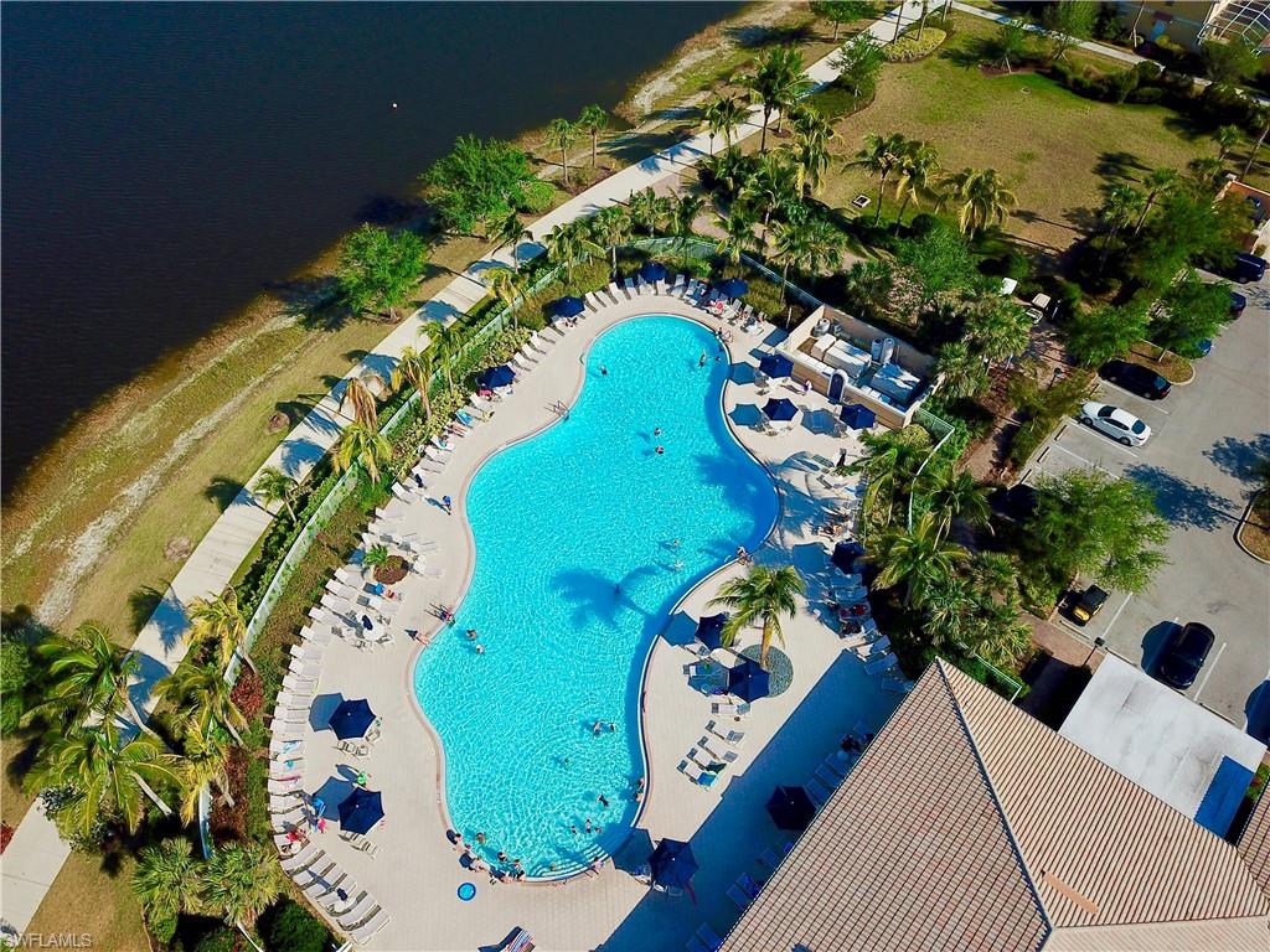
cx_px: 635
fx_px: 954
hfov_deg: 67.3
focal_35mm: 26
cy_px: 476
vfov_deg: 53.1
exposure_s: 1/2237
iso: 100
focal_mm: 4.7
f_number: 2.2
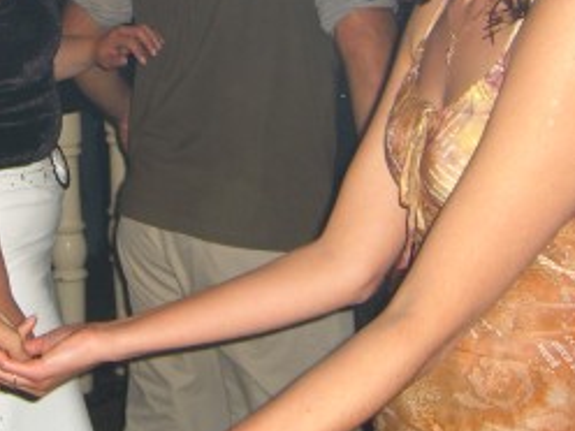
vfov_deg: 15.7
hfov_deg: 21.0
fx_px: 1528
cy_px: -30
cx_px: 100
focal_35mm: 92
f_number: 2.8
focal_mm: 7.9
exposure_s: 1/60
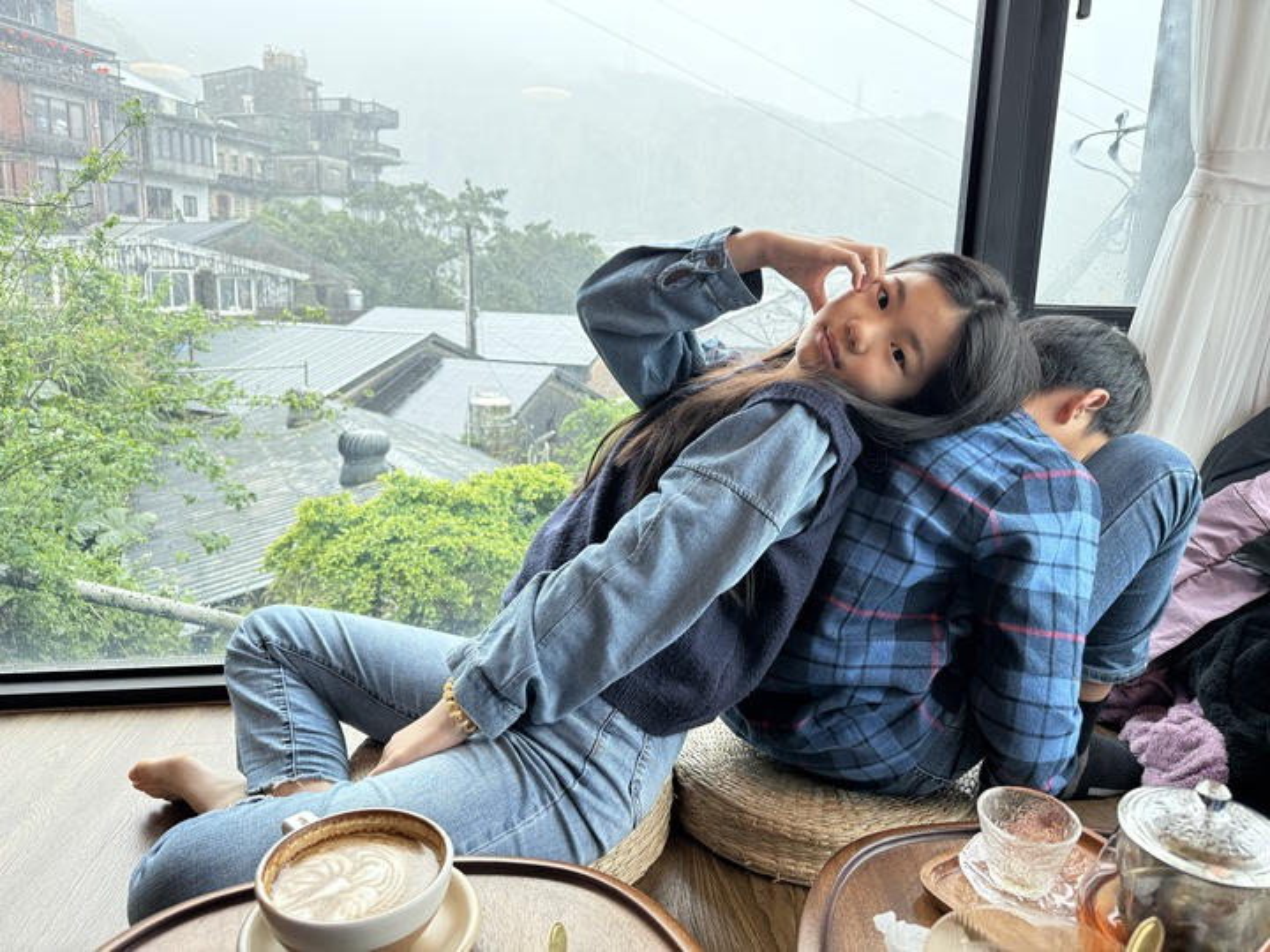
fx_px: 881
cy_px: 476
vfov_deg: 56.8
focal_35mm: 24
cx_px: 635
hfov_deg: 71.6
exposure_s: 1/243
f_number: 1.78
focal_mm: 6.76
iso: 200
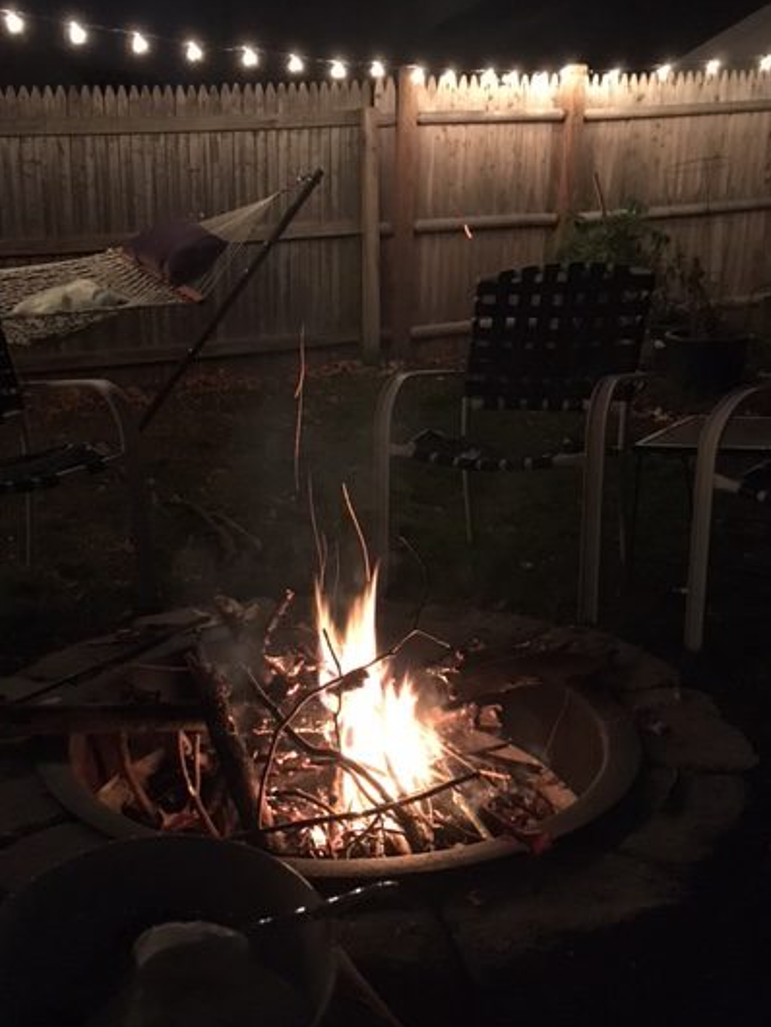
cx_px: 325
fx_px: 1039
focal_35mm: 35
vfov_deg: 52.6
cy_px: 488
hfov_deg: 40.6
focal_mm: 4.15
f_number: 2.2
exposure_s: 1/15
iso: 1000
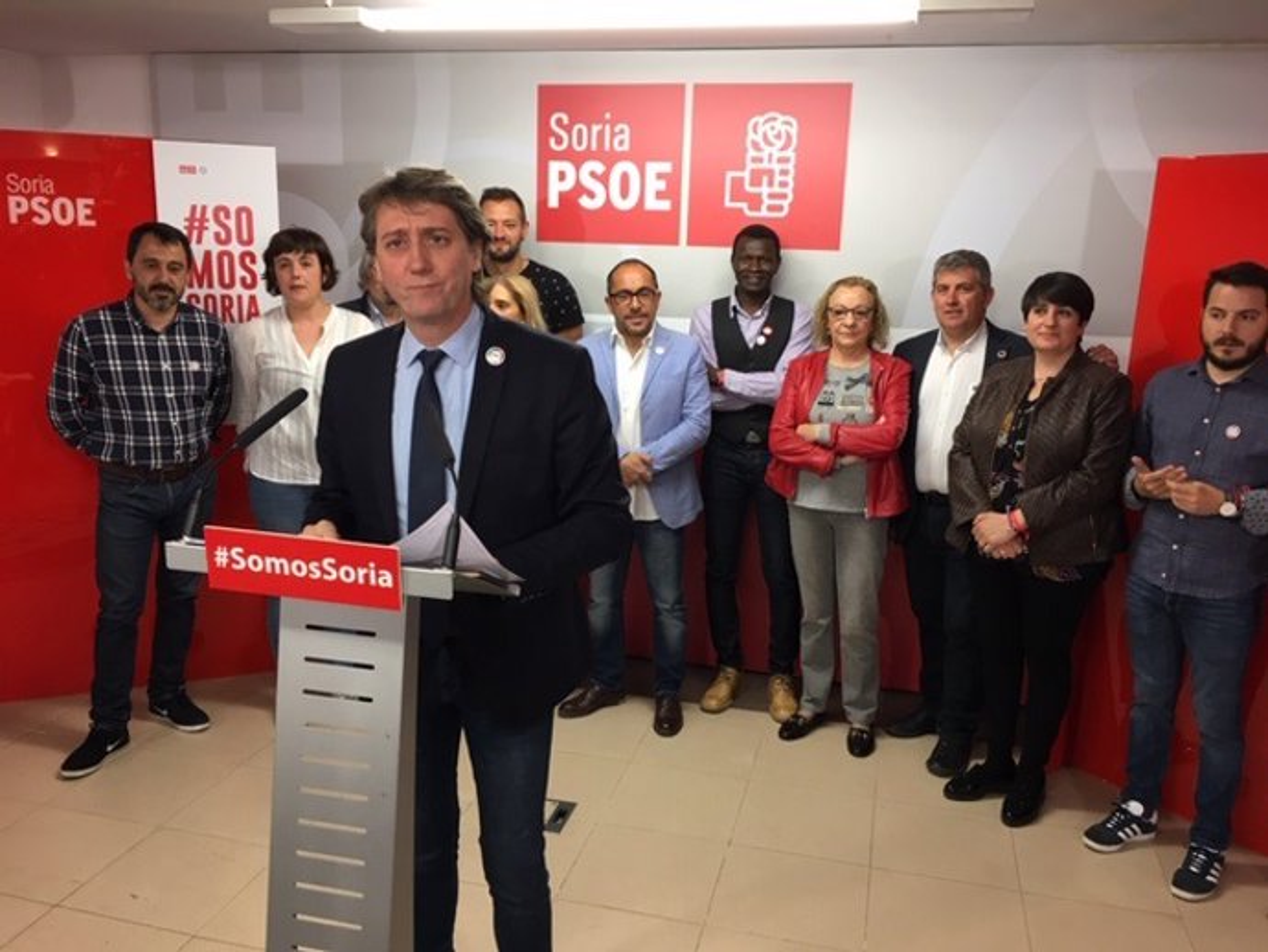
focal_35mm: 29
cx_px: 634
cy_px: 476
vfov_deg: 48.3
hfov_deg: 61.6
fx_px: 1063
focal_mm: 4.15
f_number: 2.2
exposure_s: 1/33
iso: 50
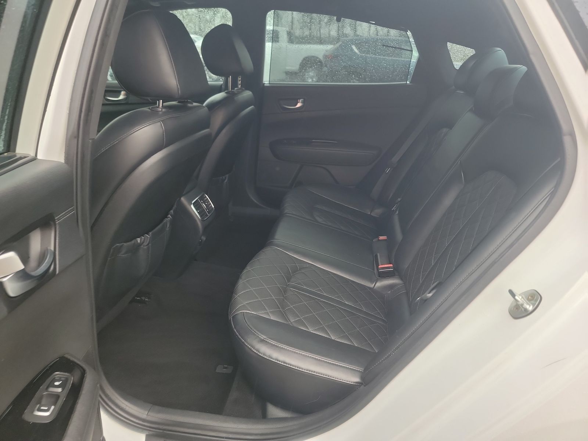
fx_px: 408
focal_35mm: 24
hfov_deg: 71.6
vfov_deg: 56.8
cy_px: 220
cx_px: 294
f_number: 1.8
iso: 84
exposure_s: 1/59
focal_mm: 6.7
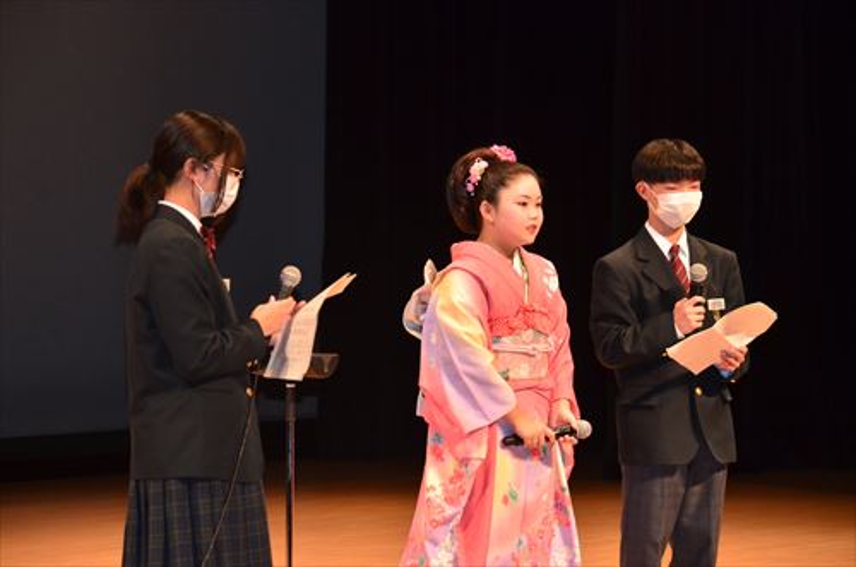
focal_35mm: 150
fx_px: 3559
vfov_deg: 9.1
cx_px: 428
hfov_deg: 13.7
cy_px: 284
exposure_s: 1/160
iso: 1600
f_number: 5.6
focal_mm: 100
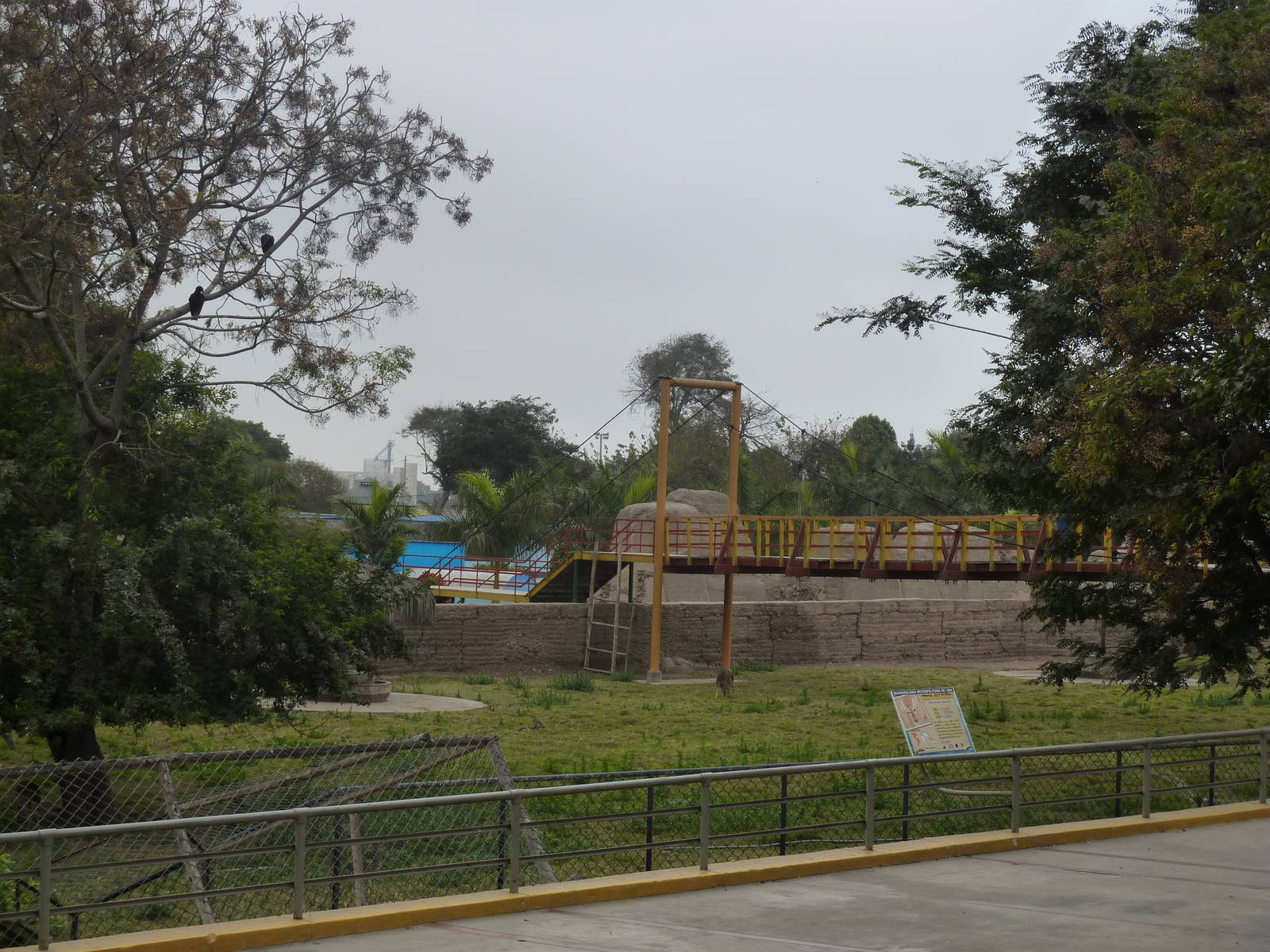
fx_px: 2642
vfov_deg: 20.4
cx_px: 635
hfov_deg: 27.0
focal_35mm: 72
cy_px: 476
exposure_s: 1/250
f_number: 4.1
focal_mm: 11.9
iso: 125
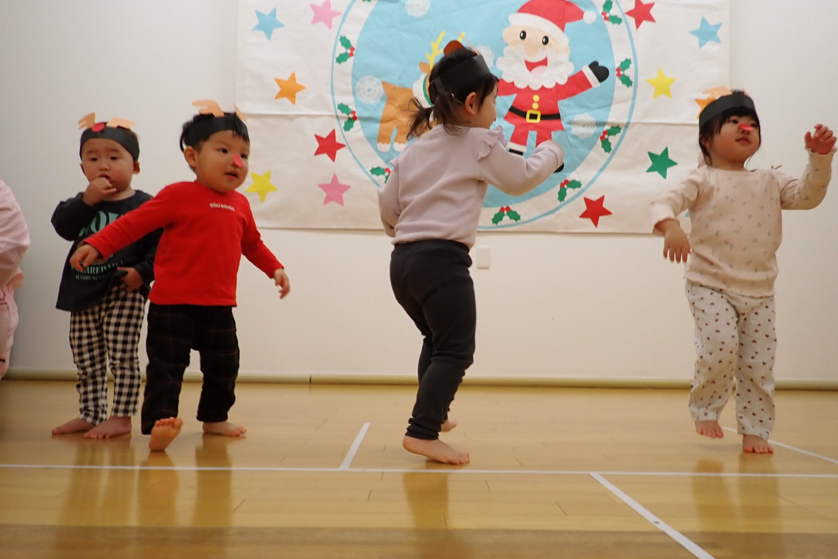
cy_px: 266
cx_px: 422
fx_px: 629
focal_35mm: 27
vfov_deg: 47.9
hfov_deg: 67.4
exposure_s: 1/125
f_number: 2
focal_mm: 4.5
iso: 160
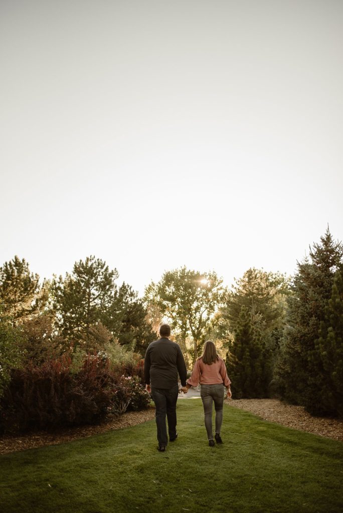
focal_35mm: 35
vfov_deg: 54.4
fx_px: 499
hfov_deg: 37.9
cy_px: 256
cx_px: 172
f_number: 1.8
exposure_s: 1/3200
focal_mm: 35
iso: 250
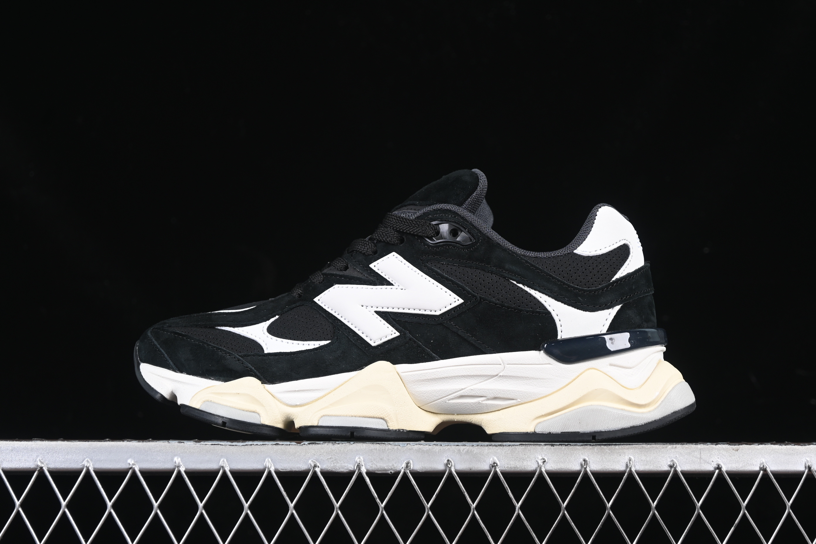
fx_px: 1700
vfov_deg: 18.2
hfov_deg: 27.0
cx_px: 408
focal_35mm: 75
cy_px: 272
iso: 160
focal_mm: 50
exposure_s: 1/60
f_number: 6.3
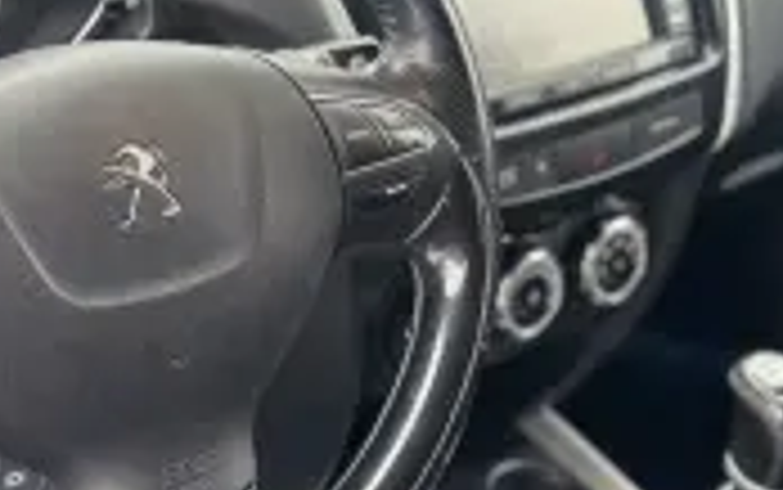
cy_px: 184
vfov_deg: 12.5
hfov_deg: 19.8
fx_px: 2242
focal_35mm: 105
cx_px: 270
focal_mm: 6.86
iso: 125
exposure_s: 1/88
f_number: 1.78
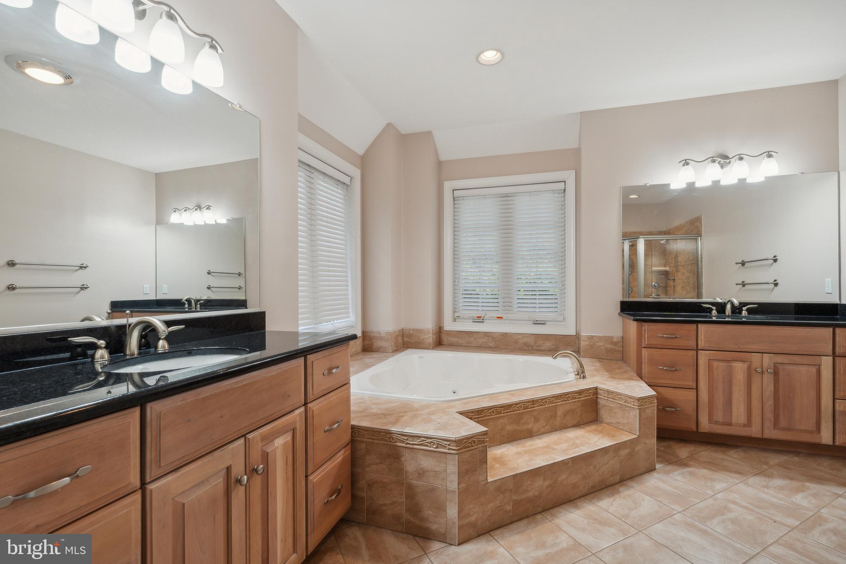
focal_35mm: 16
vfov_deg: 73.7
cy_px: 282
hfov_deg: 96.7
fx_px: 376
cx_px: 423
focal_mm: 16
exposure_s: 1/25
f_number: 8
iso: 400
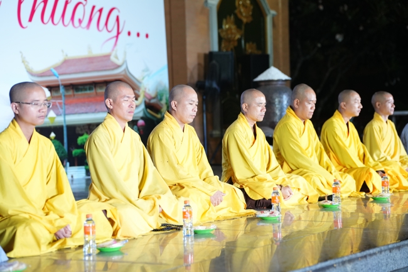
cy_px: 136
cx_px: 204
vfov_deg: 16.3
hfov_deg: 24.2
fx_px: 952
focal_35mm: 84
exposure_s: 1/200
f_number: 2.8
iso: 1600
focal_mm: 84
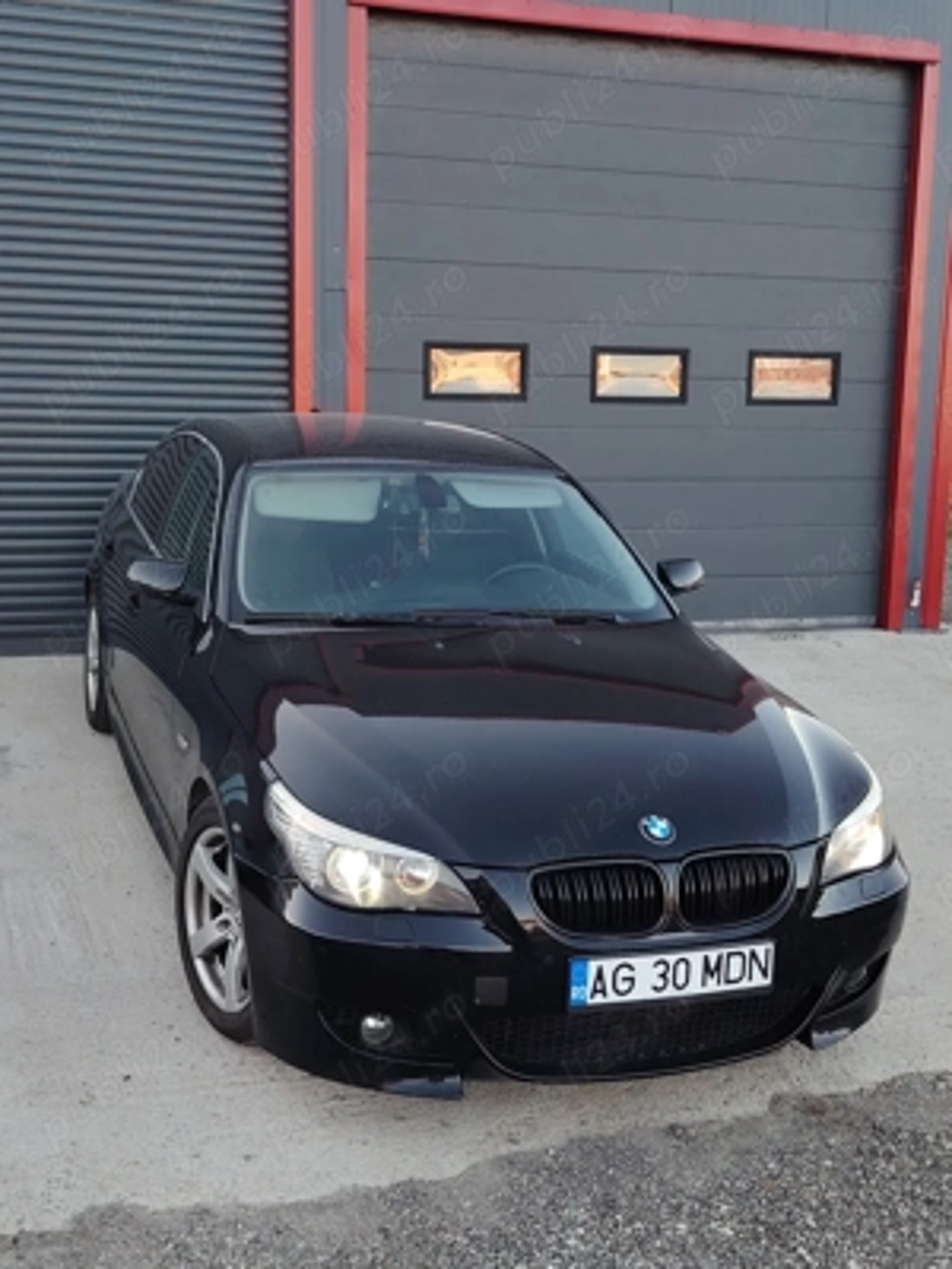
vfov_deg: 46.8
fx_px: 1467
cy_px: 634
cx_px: 476
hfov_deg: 36.0
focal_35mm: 40
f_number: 1.75
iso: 147
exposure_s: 1/100
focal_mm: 5.25
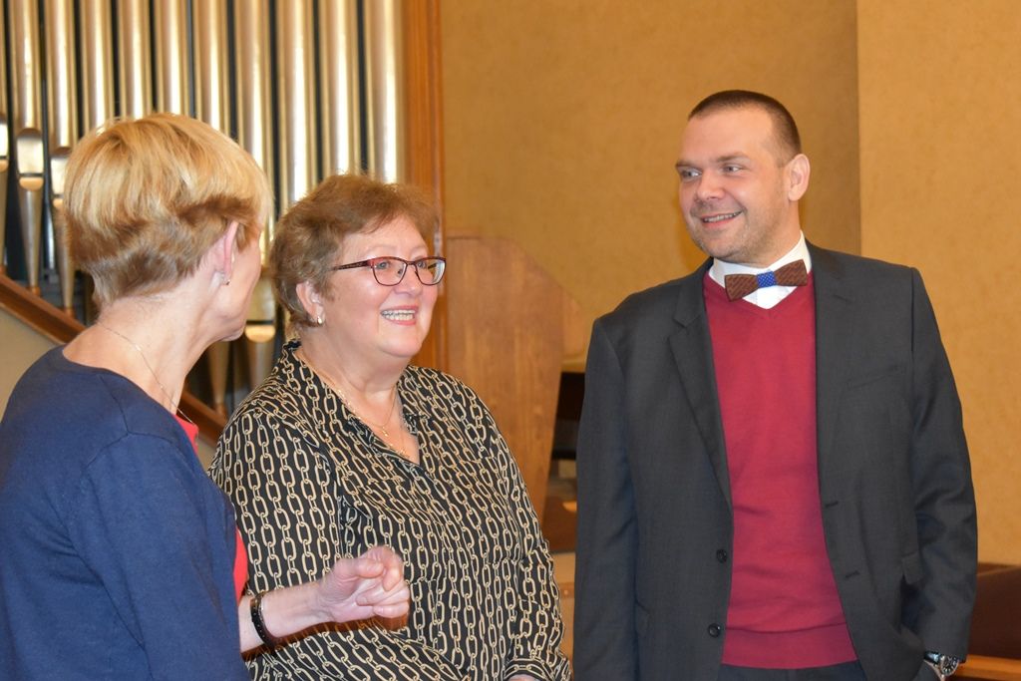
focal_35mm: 82
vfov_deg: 16.6
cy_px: 340
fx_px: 2340
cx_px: 510
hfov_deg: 24.6
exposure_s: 1/60
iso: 3200
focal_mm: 55
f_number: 5.6
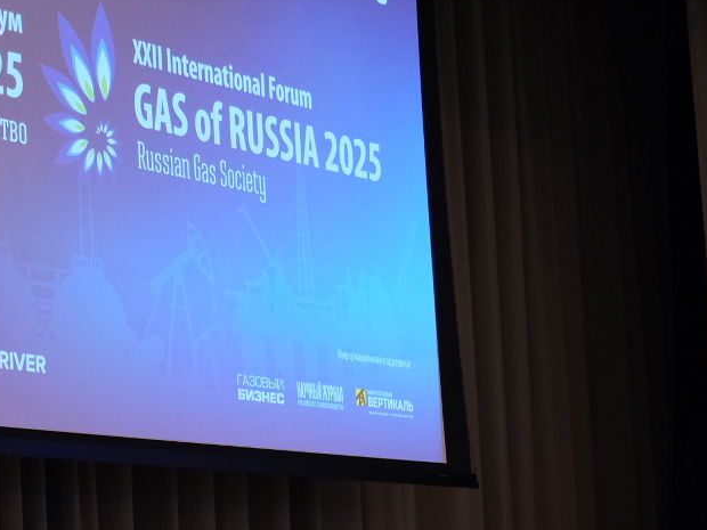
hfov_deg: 17.1
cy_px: 476
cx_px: 32
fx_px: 2308
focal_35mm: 113
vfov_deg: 13.0
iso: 2500
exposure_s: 1/60
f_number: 2.8
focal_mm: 27.4
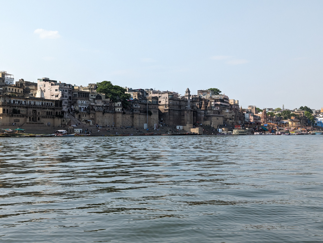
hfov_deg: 39.6
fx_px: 449
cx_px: 162
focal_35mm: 48
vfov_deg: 30.3
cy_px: 122
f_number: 1.85
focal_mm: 6.81
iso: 58
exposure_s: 1/1852
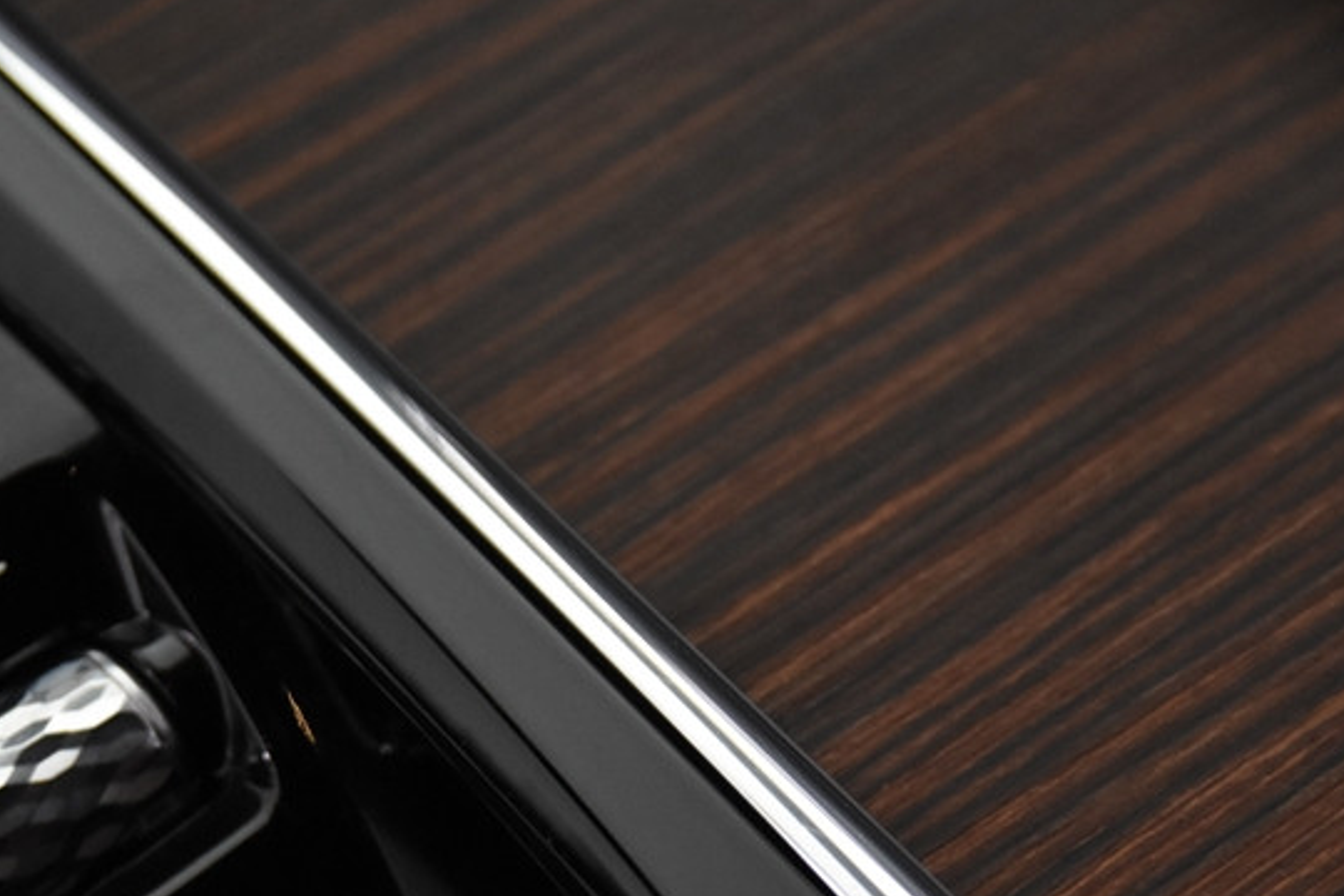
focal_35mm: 128
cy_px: 763
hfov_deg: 15.9
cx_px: 199
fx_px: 4776
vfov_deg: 10.7
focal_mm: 45
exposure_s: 1/80
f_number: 3.5
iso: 3600
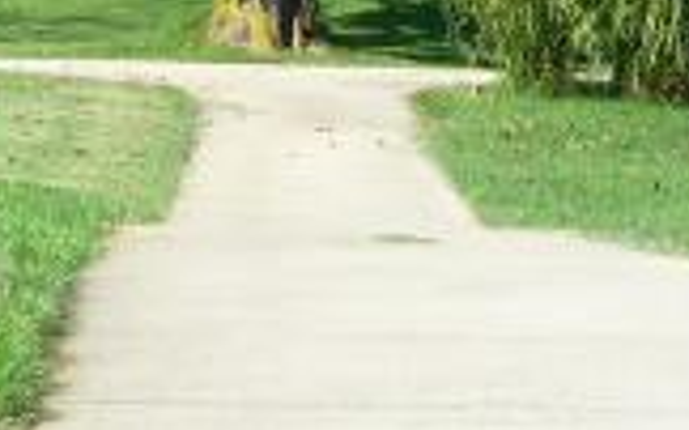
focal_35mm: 388
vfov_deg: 3.4
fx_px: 7281
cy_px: -200
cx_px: 383
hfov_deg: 5.4
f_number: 4.7
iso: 80
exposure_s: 1/250
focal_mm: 15.3
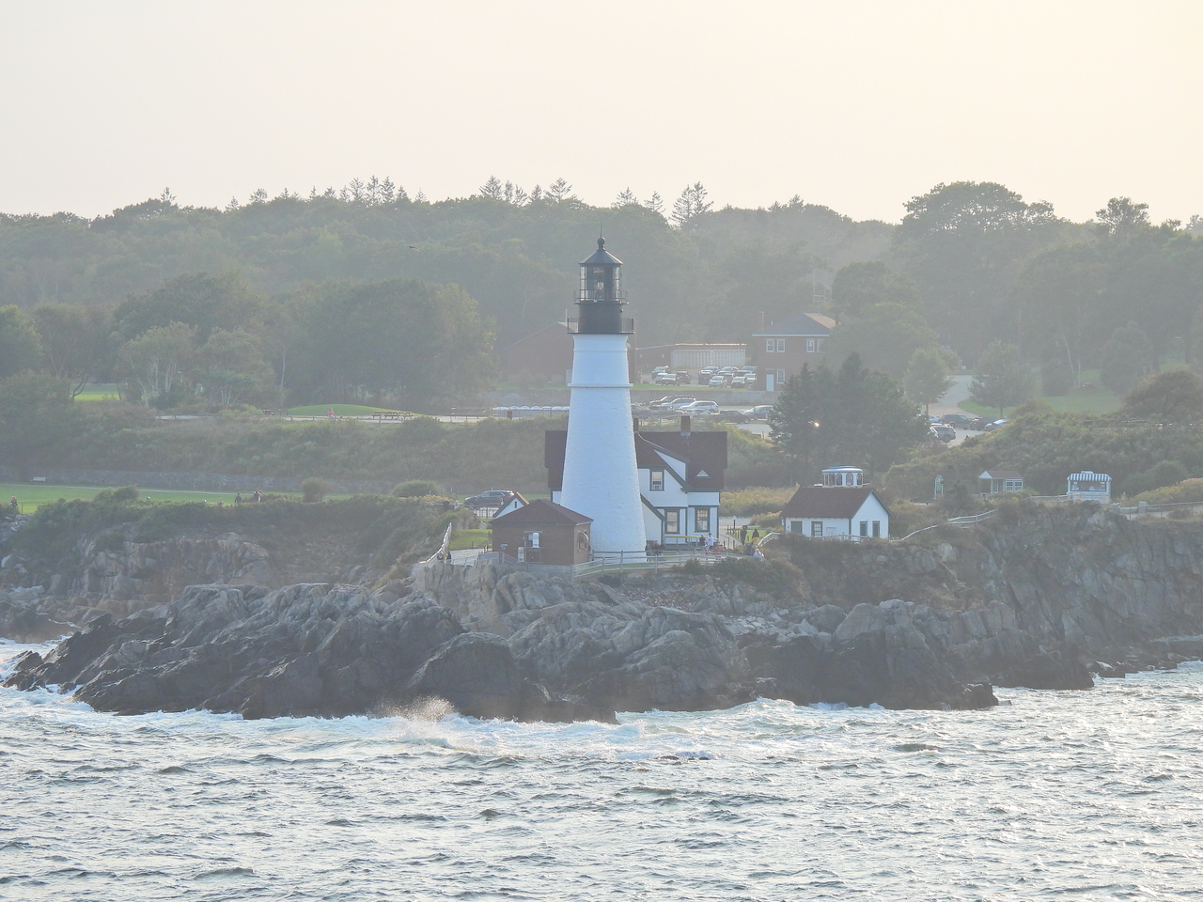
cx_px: 602
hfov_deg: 9.9
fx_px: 6951
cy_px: 451
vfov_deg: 7.4
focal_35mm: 200
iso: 100
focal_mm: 35.7
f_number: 4.5
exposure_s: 1/400
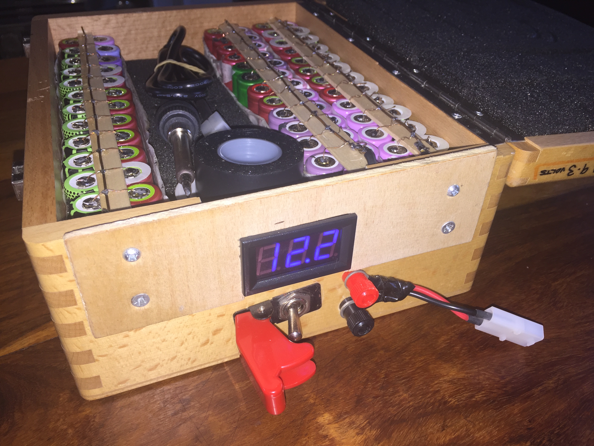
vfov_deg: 48.2
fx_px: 498
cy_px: 223
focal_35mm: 29
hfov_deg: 61.7
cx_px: 297
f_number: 2.2
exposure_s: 1/41
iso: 32
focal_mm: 4.15
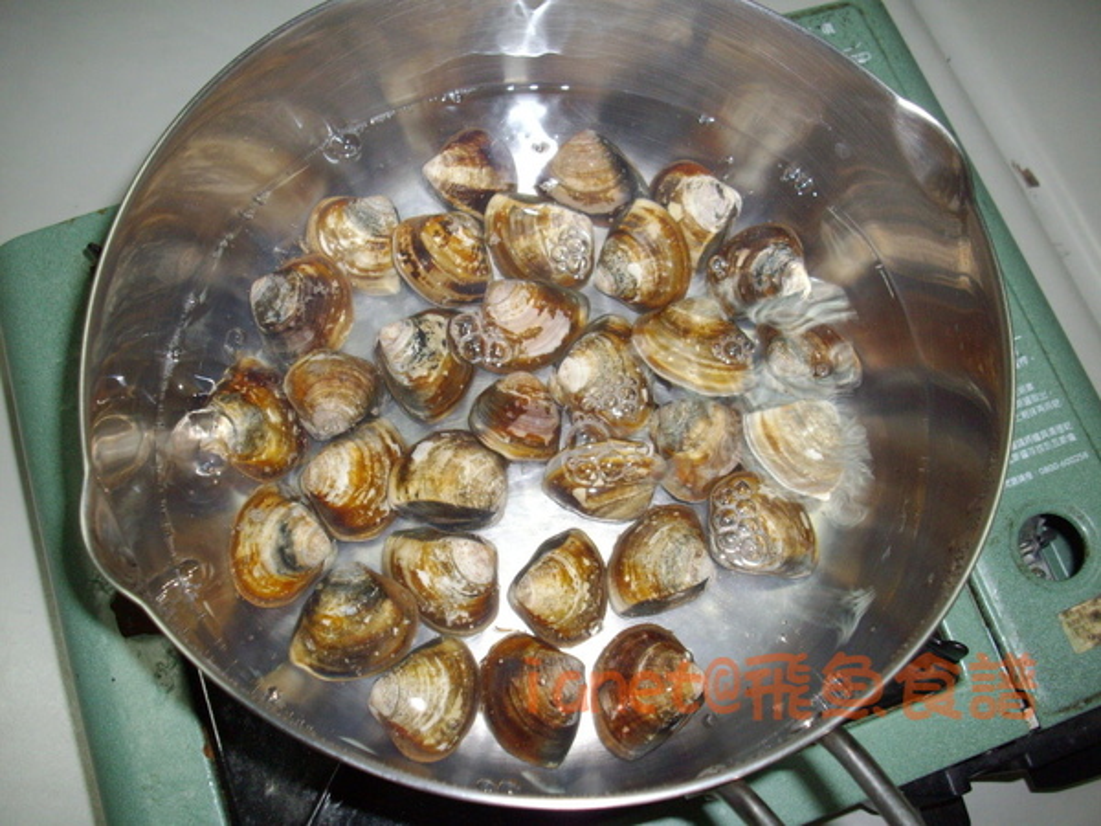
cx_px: 550
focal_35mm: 37
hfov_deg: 50.1
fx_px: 1177
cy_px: 413
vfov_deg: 38.7
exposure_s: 1/50
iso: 160
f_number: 2.8
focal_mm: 6.2
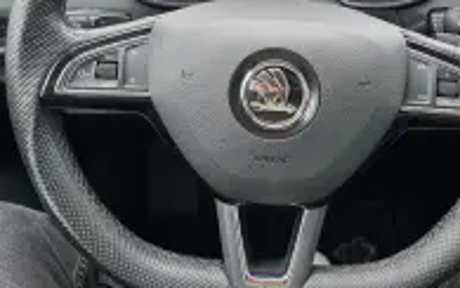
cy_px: 80
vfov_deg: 28.3
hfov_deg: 44.0
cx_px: 285
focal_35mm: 45
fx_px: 564
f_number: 1.7
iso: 160
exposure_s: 1/100
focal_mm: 6.3
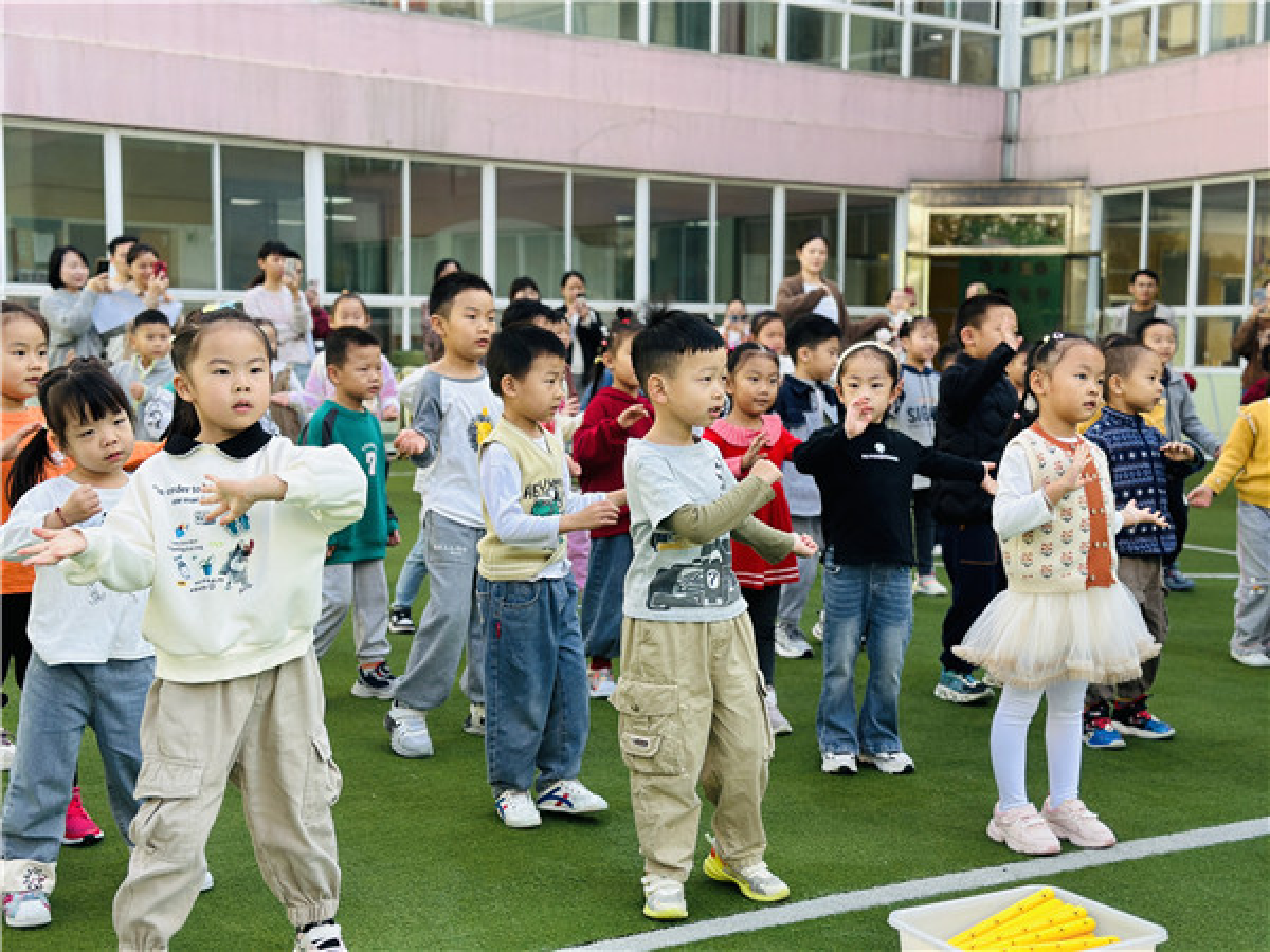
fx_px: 1761
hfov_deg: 39.7
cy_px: 476
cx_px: 635
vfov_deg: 30.3
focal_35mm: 48
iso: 80
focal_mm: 6.86
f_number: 1.78
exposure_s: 1/1227
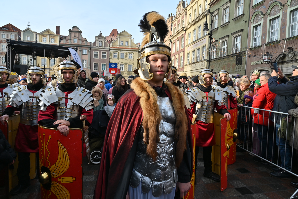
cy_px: 100
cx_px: 149
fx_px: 199
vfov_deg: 53.1
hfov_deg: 73.7
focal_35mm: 24
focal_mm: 24
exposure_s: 1/160
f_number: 7.1
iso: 125
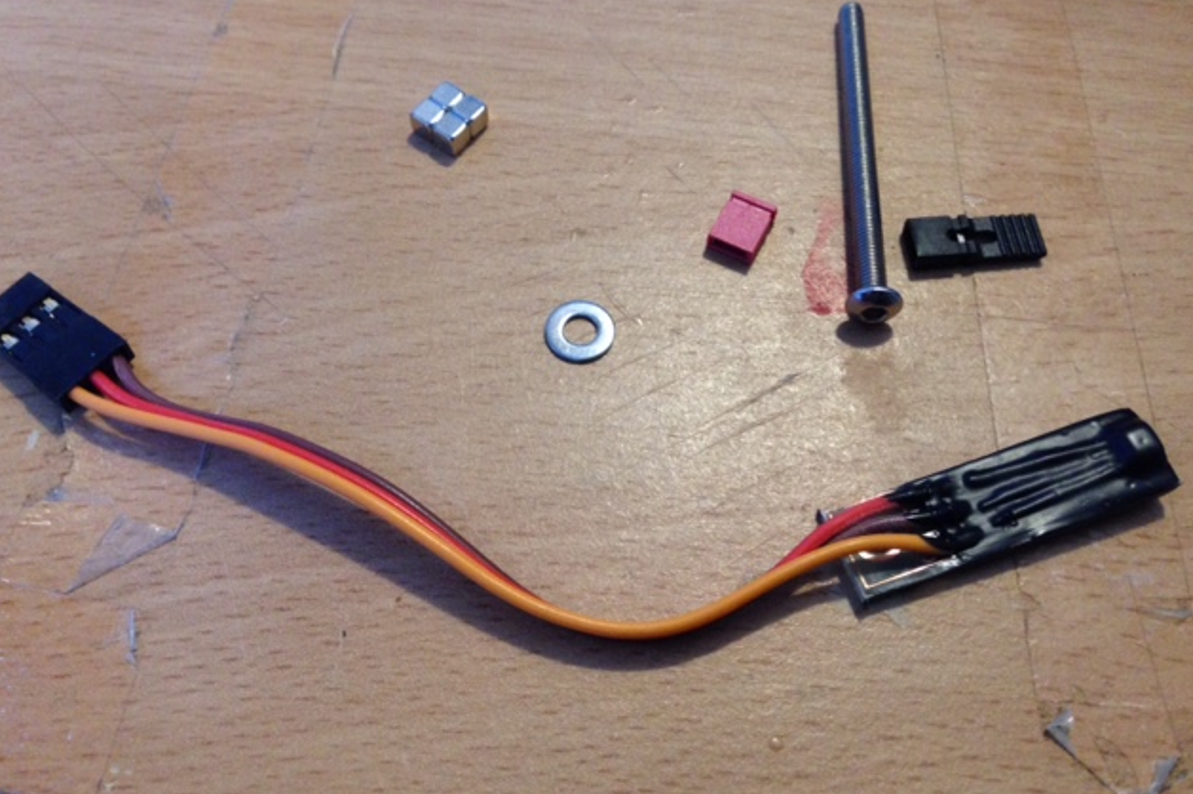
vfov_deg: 37.8
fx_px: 1159
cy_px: 376
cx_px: 591
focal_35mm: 35
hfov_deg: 54.5
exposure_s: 1/20
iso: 200
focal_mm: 4.12
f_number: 2.4
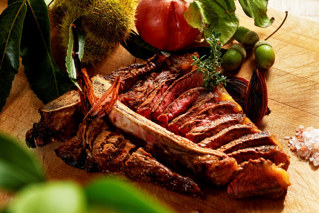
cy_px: 106
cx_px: 160
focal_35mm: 60
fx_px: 532
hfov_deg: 33.4
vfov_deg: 22.7
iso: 100
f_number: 9
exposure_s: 1/200
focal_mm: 60
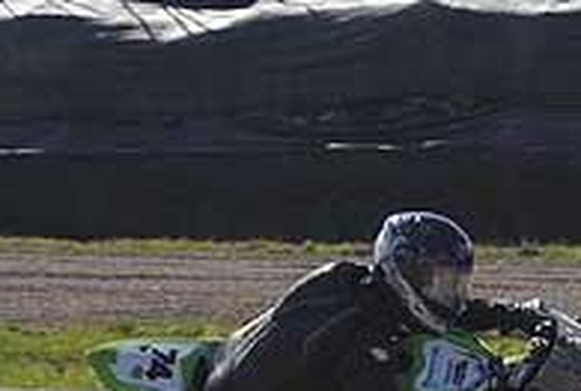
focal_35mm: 205
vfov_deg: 6.7
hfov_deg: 10.0
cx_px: 411
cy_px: 339
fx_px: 3320
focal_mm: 55
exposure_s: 1/1000
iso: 160
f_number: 5.6
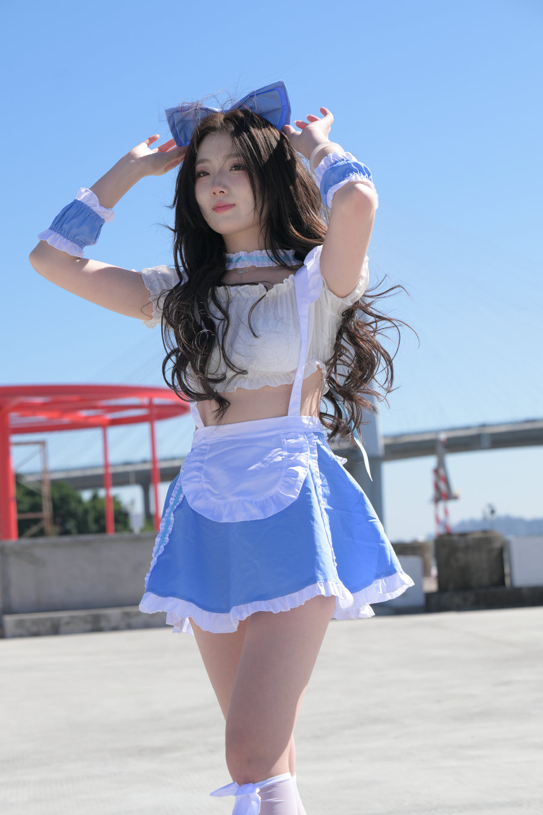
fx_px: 1606
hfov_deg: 19.2
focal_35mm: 71
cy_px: 408
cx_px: 272
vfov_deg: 28.5
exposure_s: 1/1600
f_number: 5.6
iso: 400
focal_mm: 71
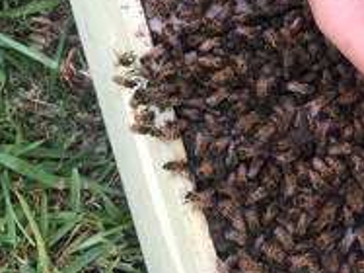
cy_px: -2
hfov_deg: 30.2
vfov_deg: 23.3
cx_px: 354
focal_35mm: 60
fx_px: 631
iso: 25
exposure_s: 1/30
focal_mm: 4
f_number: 1.8
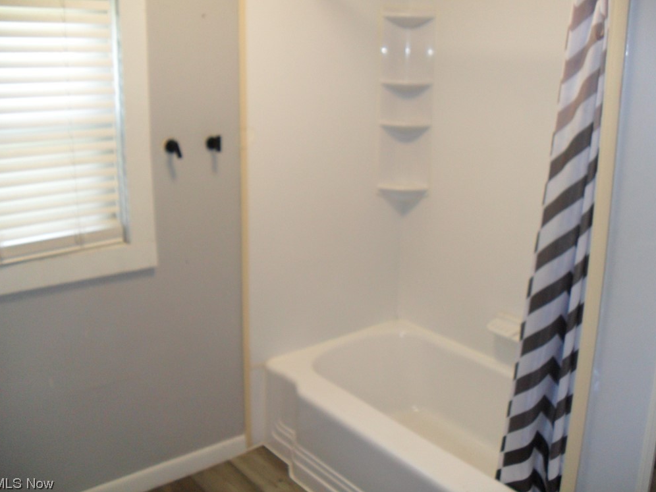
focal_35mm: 36
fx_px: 682
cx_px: 327
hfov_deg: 51.4
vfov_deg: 39.7
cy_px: 242
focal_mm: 6.3
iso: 200
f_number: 3
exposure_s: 1/45
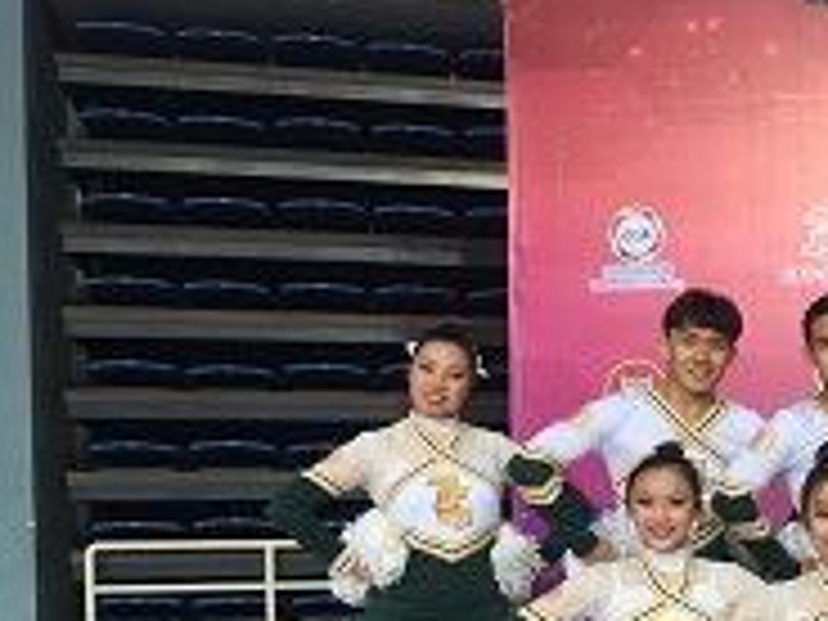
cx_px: 1058
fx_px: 1890
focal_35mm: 79
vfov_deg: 18.2
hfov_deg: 22.3
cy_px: 610
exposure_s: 1/33
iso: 50
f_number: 2.2
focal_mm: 4.15
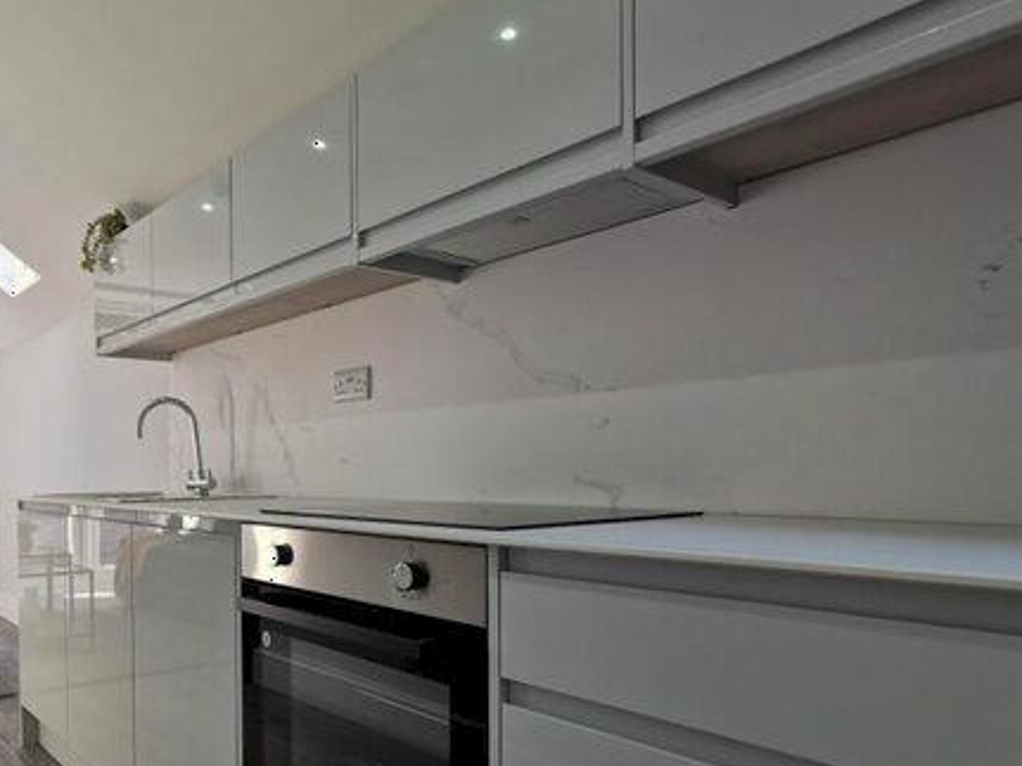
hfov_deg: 64.6
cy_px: 483
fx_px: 767
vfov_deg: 52.4
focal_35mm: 26
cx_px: 301
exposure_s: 1/100
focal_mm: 2.35
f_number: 2.2
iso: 160
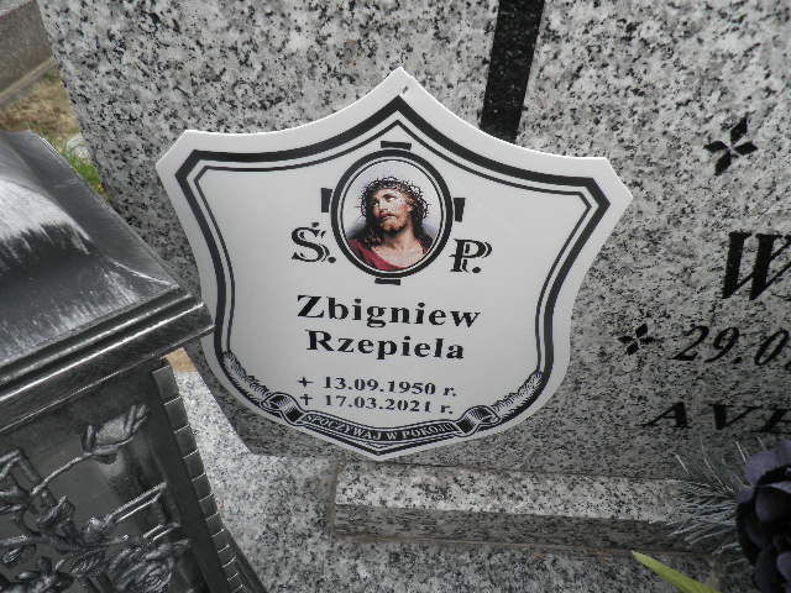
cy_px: 296
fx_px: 548
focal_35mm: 24
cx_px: 396
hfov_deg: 71.6
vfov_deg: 56.8
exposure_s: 1/320
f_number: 3.3
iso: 64
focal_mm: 4.3
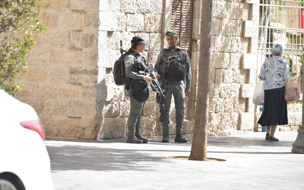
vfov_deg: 6.4
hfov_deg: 10.2
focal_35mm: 205
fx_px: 1698
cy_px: 91
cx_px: 152
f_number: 6.3
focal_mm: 200
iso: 200
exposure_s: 1/200
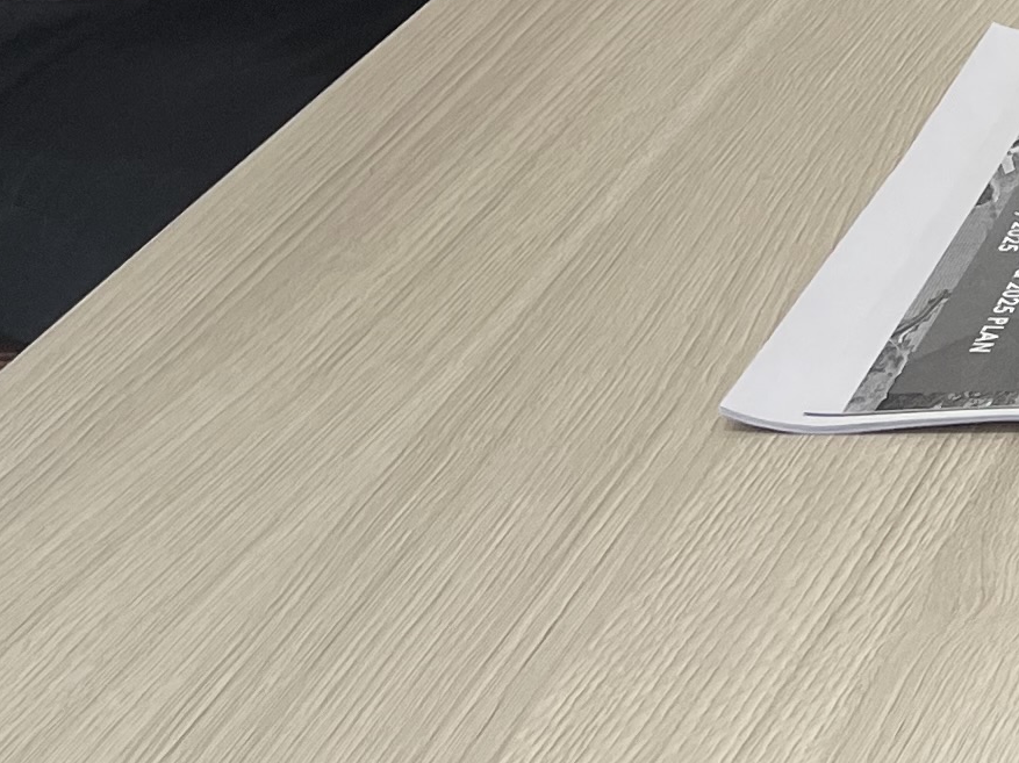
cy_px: -770
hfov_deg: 14.4
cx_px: 2001
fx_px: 3384
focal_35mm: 115
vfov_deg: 11.6
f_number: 1.6
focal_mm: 5.1
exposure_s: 1/100
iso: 50
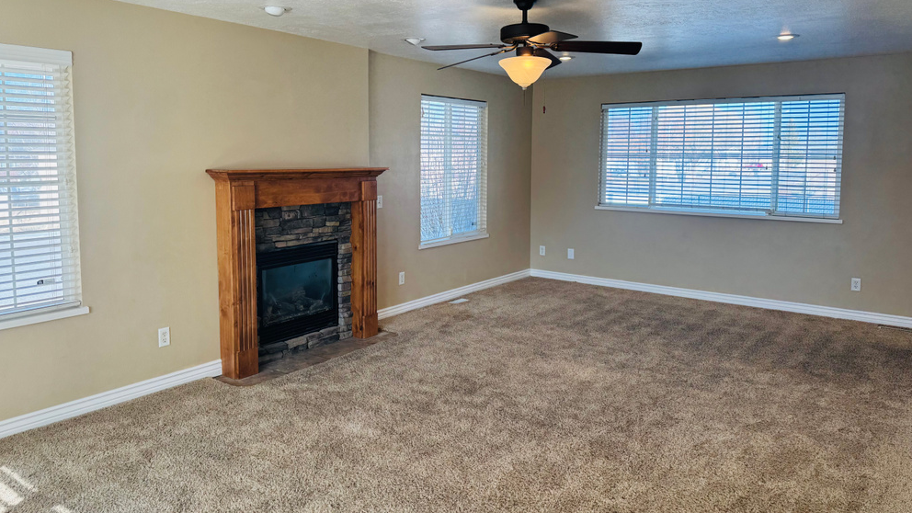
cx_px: 451
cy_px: 210
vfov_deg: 42.7
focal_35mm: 27
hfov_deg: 69.9
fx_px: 653
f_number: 1.78
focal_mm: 6.76
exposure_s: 1/287
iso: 80
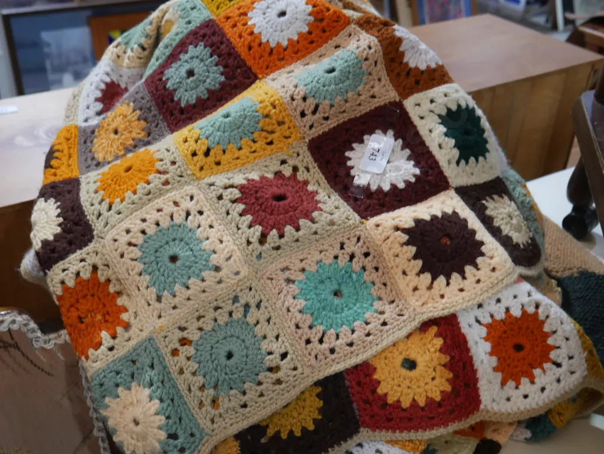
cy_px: 227
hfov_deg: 46.8
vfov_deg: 36.0
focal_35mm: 40
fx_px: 698
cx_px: 302
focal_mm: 20
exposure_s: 1/60
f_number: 4.4
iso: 500
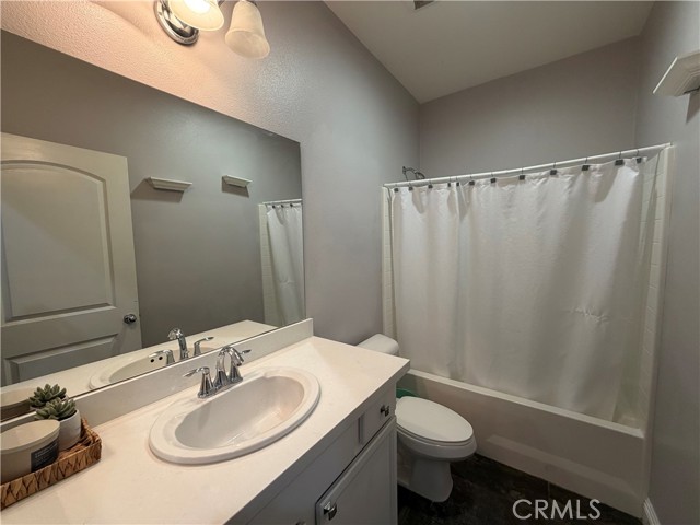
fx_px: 283
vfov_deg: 85.7
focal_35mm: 14
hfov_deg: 102.1
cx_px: 350
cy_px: 262
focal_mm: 2.22
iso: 160
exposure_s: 1/60
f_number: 2.2
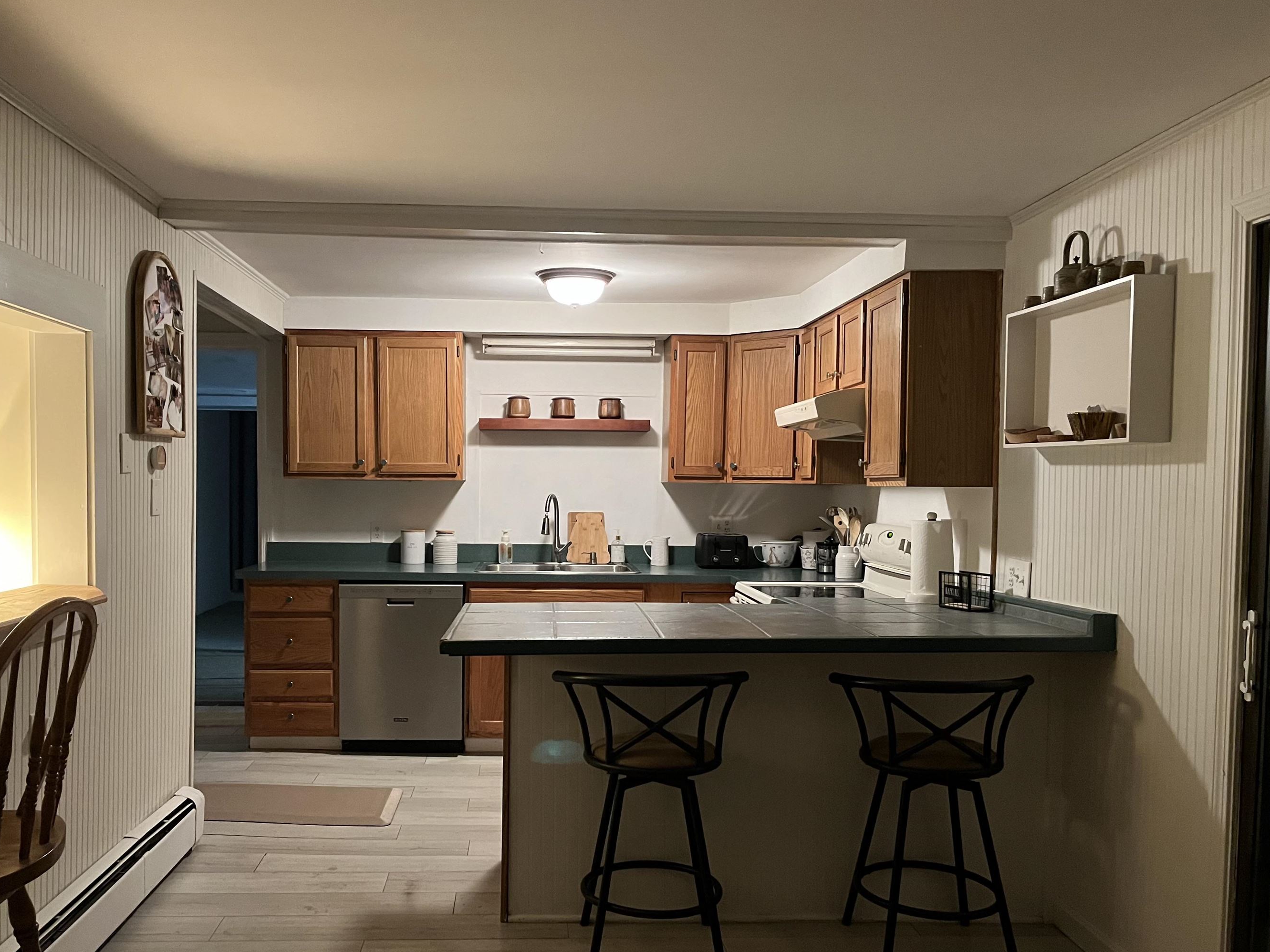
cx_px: 559
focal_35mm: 30
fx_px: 1101
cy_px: 512
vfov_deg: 46.8
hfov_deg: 59.8
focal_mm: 5.1
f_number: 1.6
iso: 500
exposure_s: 1/40
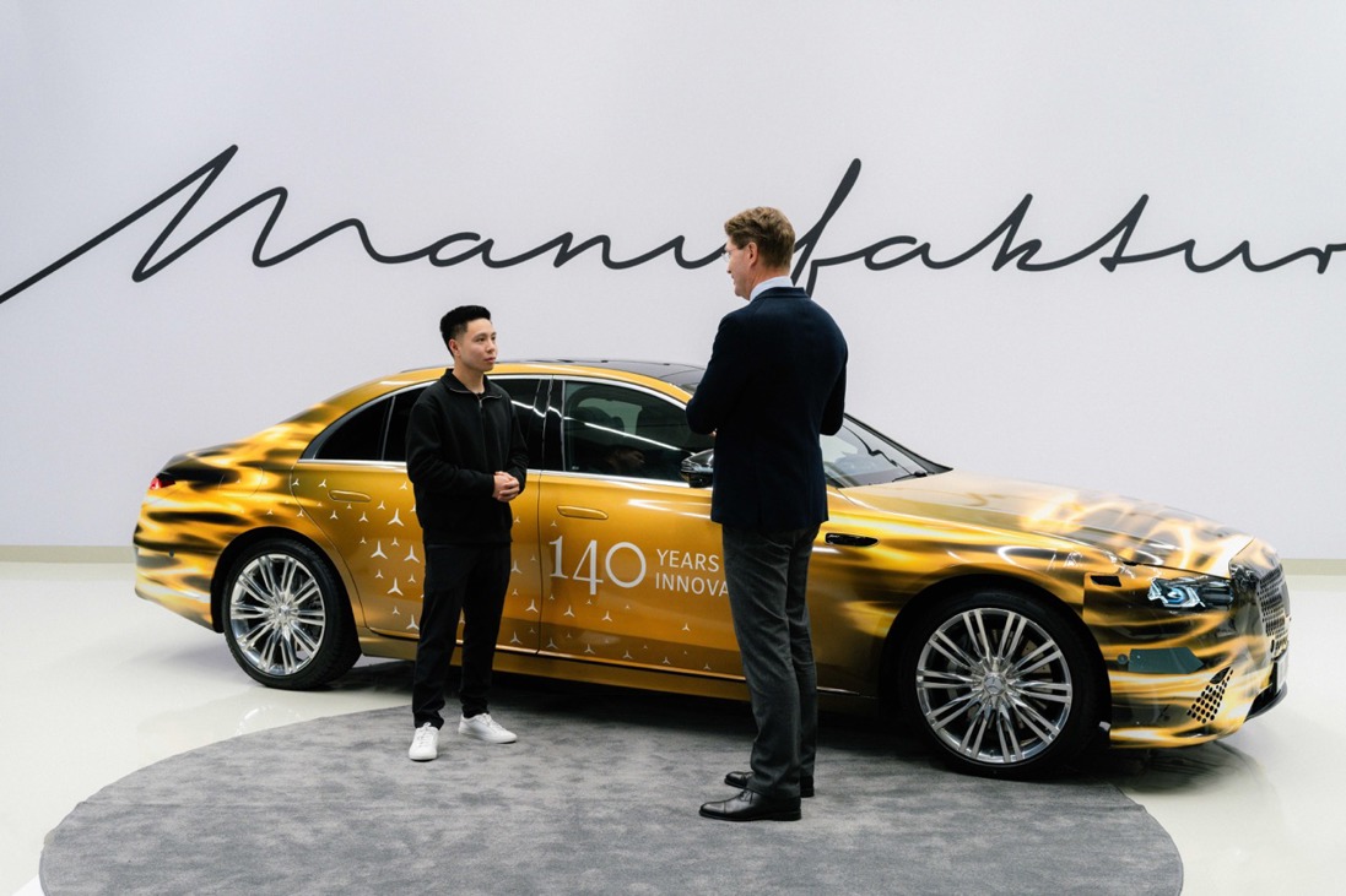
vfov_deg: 37.8
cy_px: 448
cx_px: 673
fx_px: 1308
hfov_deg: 54.4
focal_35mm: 35
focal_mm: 35
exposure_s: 1/80
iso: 500
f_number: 4.5
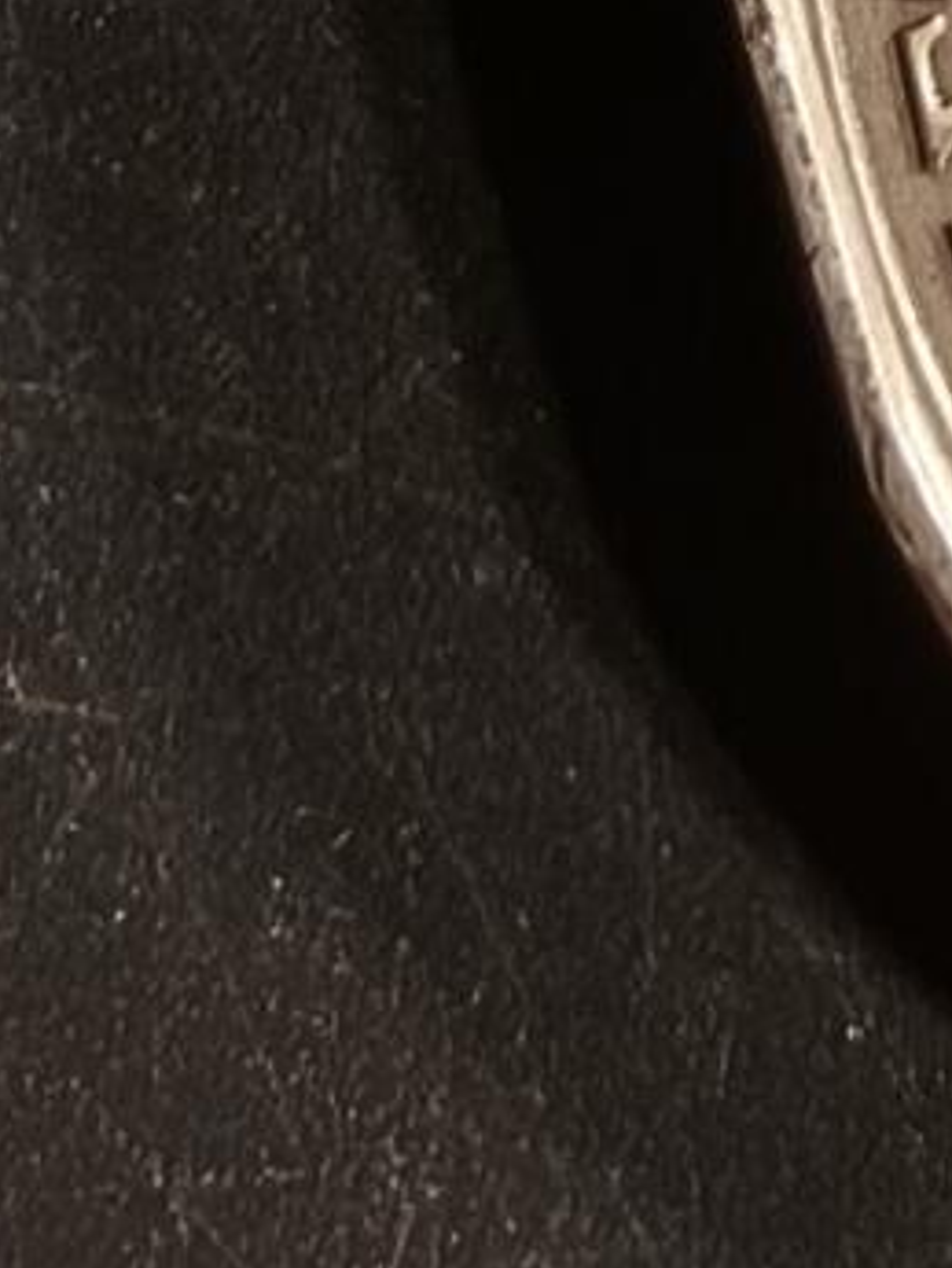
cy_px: 173
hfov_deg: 10.5
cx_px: 2316
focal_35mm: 120
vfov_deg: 16.2
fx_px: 4398
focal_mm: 2.32
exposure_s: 1/100
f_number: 2
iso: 125
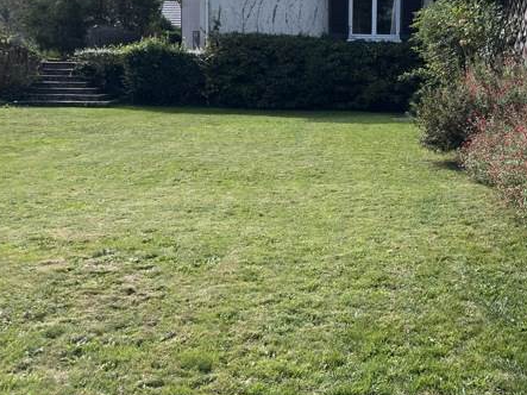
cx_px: 371
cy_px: 118
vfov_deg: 30.5
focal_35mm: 47
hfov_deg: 39.7
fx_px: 715
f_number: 1.6
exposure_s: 1/2179
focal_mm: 5.1
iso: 50
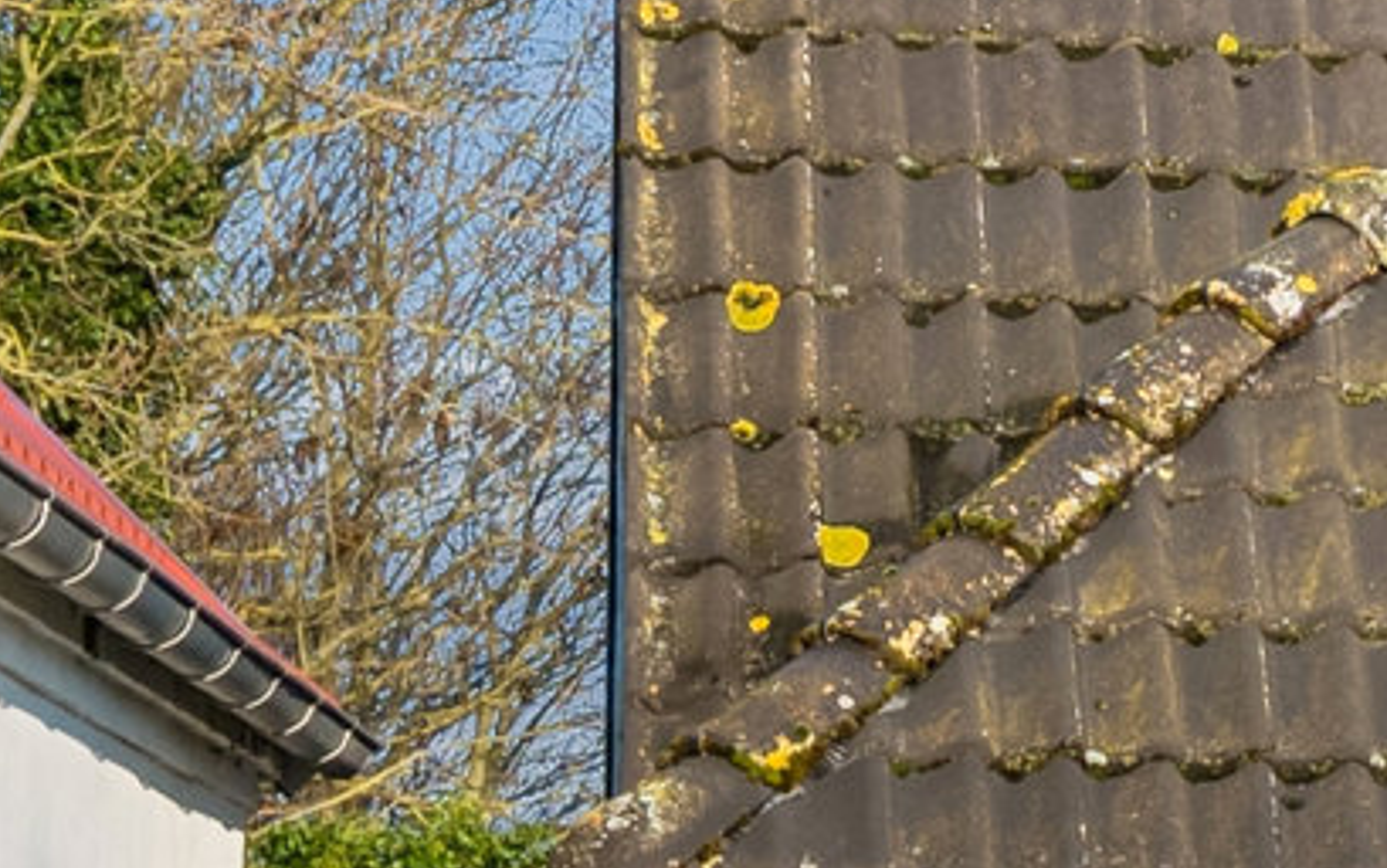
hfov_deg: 6.2
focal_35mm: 314
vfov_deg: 4.1
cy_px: 1767
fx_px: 11874
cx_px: 3934
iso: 200
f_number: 8
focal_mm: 42
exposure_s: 1/320
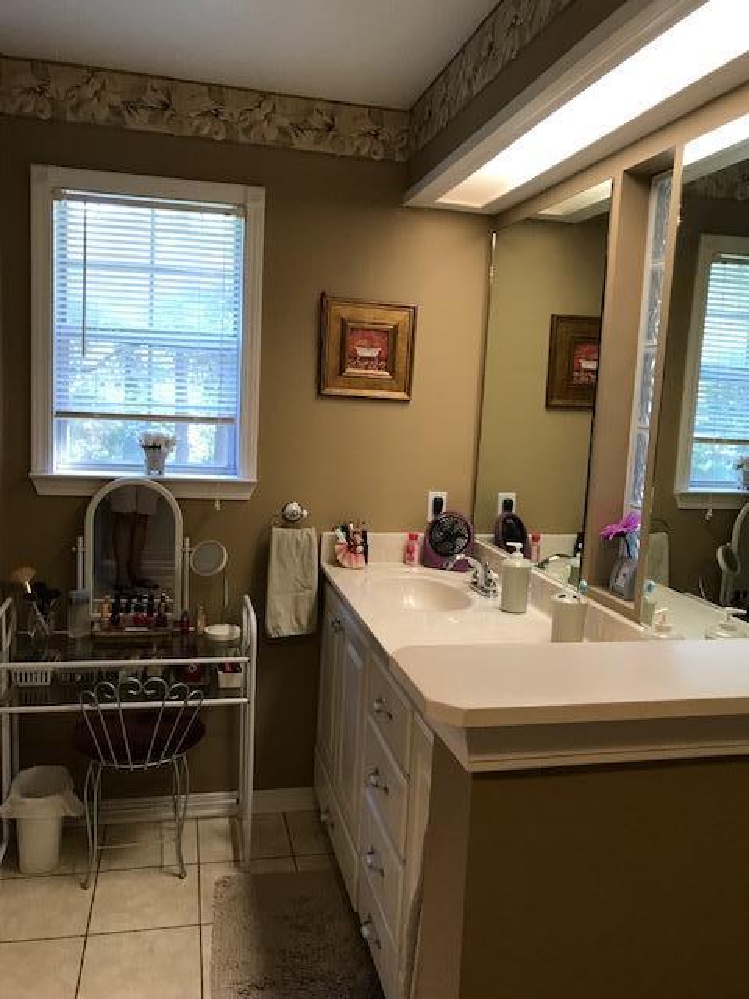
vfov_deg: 63.4
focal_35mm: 28
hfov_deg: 49.7
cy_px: 500
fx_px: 808
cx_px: 374
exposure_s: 1/24
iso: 40
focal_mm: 3.99
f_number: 1.8
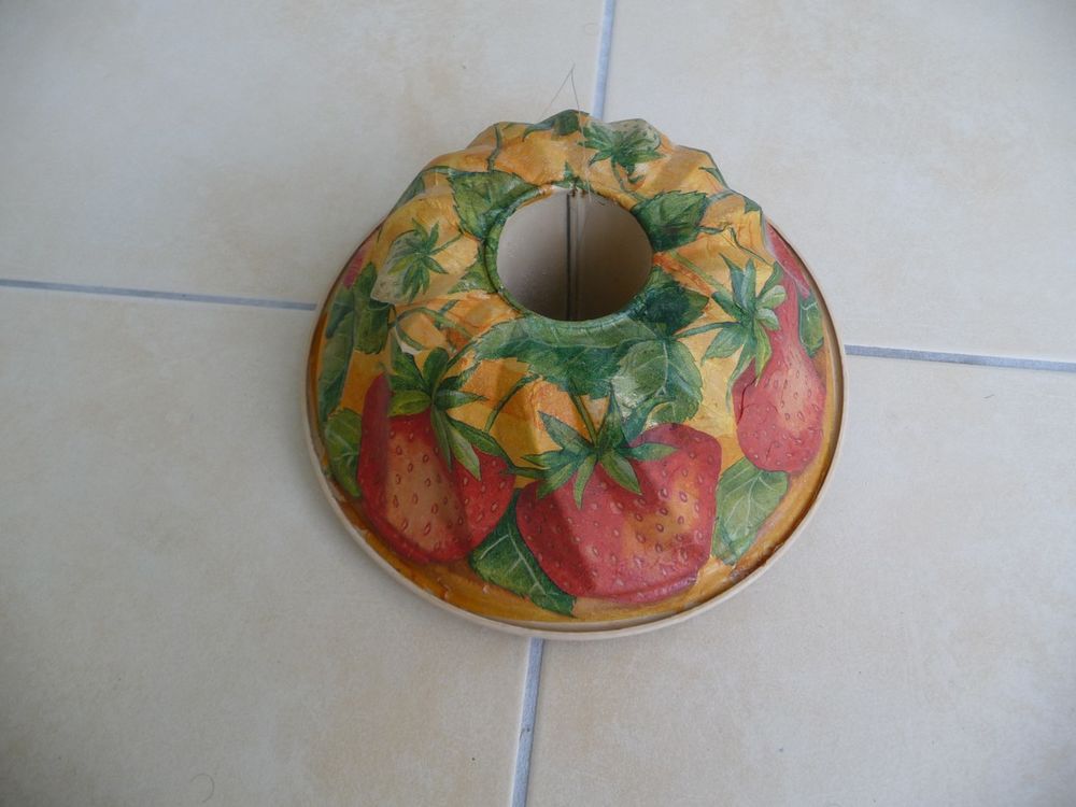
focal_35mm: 28
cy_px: 404
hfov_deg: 63.4
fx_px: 870
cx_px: 538
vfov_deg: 49.7
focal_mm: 4.7
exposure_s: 1/30
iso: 100
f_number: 3.3
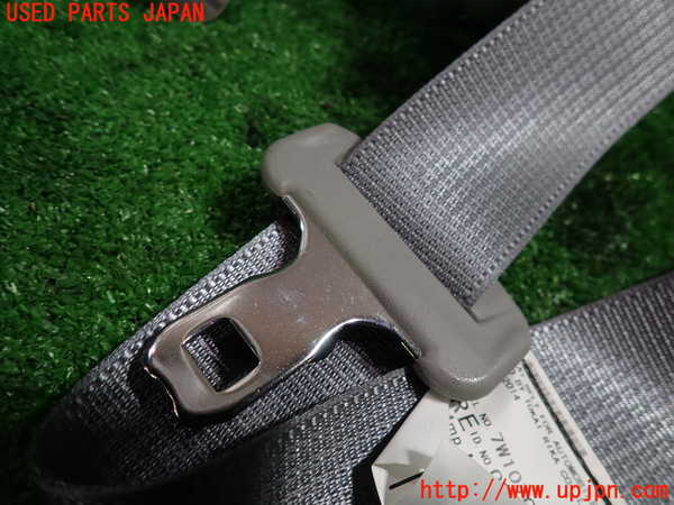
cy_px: 252
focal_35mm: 25
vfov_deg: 54.9
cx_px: 337
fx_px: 487
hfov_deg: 69.4
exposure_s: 1/60
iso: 160
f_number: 2
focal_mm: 4.5
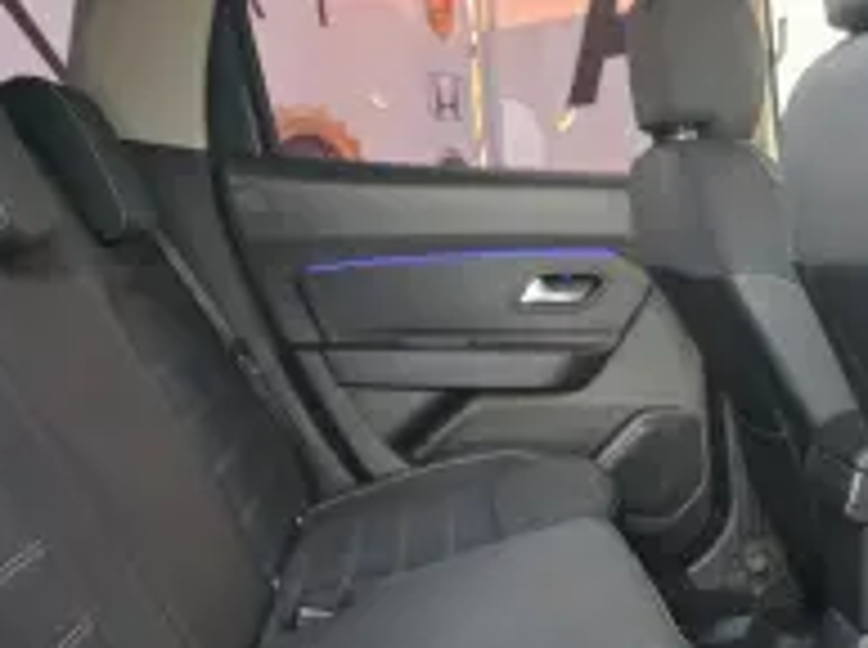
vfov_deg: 31.6
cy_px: 603
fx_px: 1076
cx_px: 589
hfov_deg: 43.2
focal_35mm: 43
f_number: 1.7
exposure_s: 1/100
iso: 2000
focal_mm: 6.3
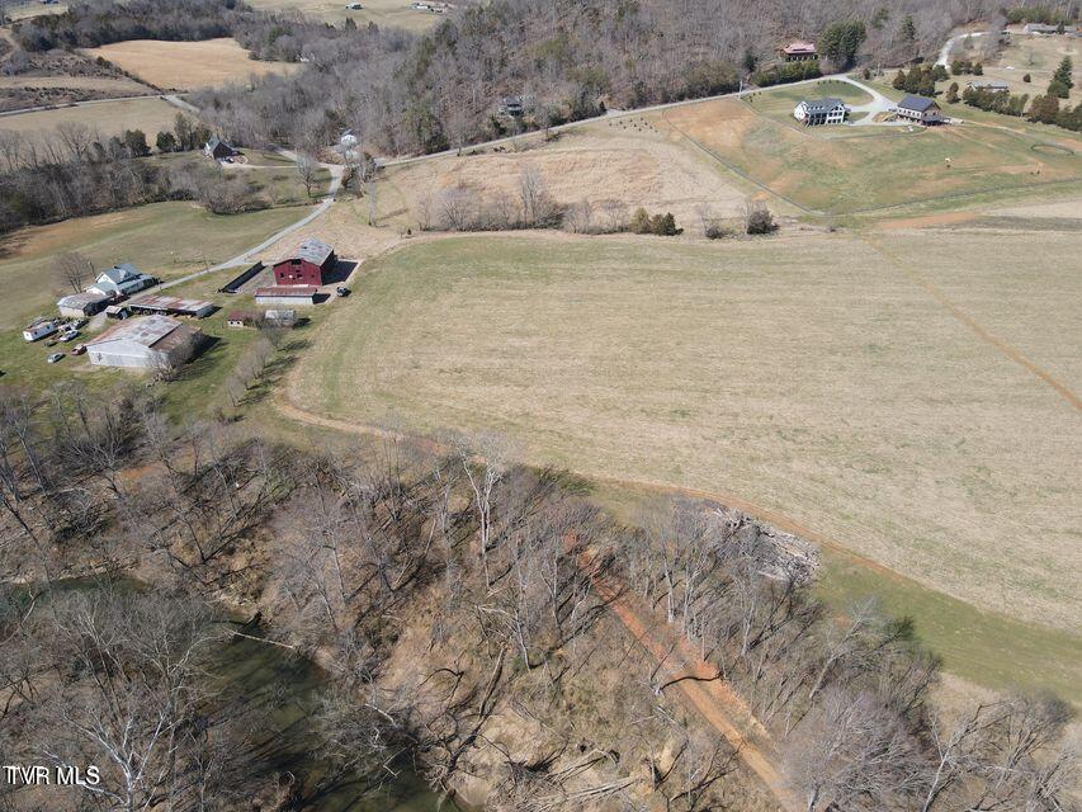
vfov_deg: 56.8
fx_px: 750
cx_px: 541
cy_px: 406
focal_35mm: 24
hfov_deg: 71.6
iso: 100
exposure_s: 1/500
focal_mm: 4.5
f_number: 2.8
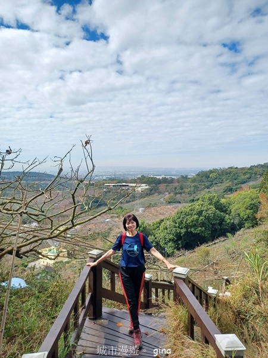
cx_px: 134
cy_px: 179
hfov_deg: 54.9
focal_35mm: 25
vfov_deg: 69.4
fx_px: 258
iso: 32
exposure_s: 1/578
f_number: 1.8
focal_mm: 4.6
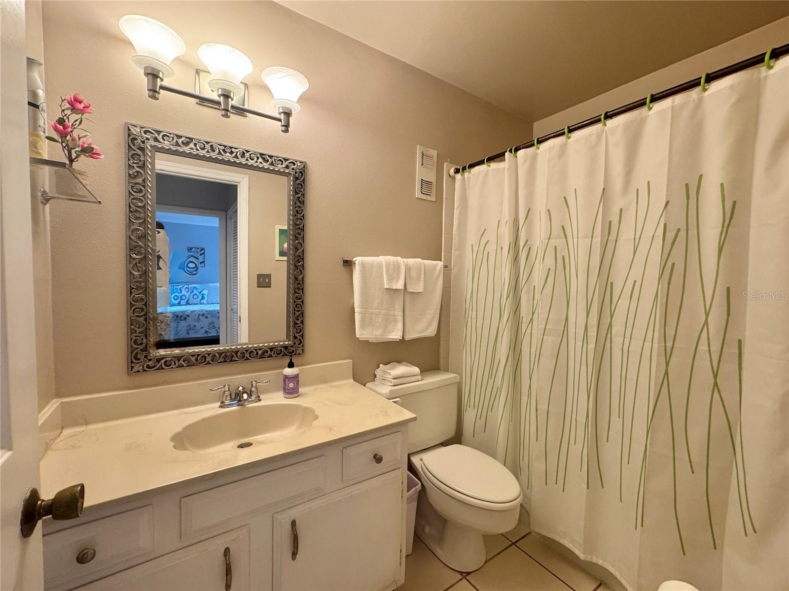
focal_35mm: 14
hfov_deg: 102.1
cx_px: 394
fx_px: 319
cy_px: 296
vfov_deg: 85.6
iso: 200
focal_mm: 2.22
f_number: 2.2
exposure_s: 1/60
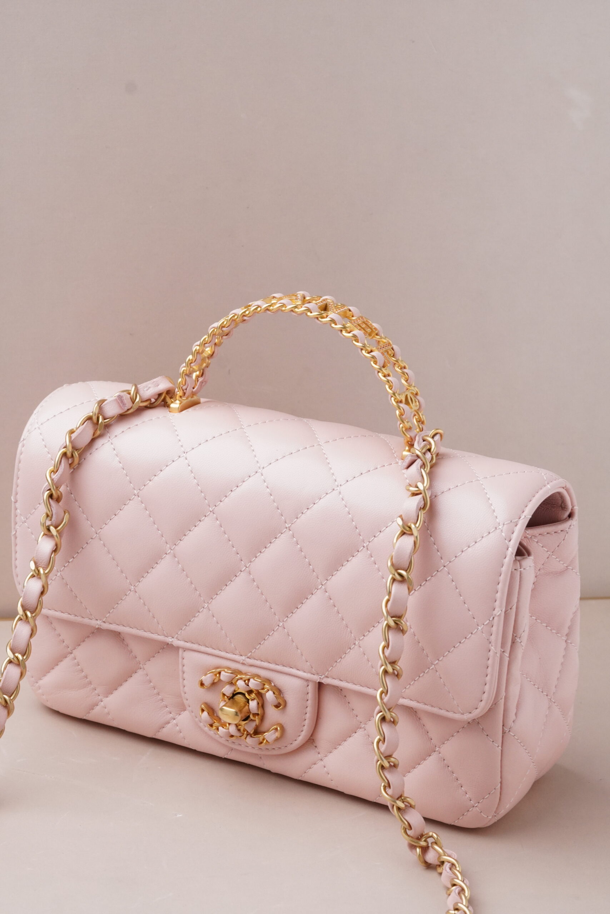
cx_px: 305
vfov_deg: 19.5
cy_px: 457
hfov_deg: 13.0
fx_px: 2668
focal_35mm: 105
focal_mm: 70
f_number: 11
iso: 1600
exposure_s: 1/160
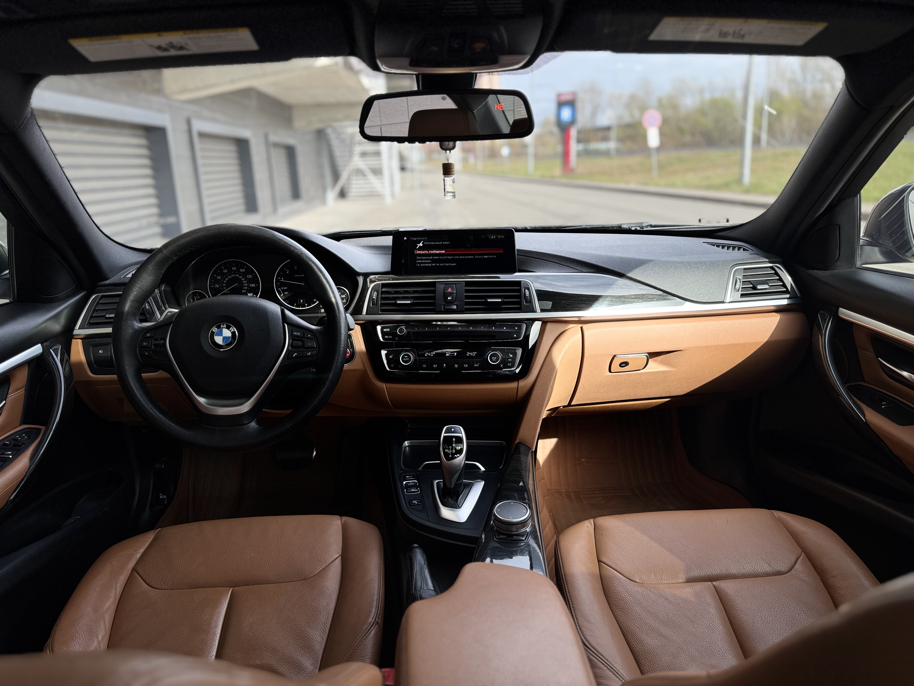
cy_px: 343
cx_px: 457
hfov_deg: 71.6
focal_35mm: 24
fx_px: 634
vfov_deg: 56.8
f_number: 1.78
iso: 80
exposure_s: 1/621
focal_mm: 6.76
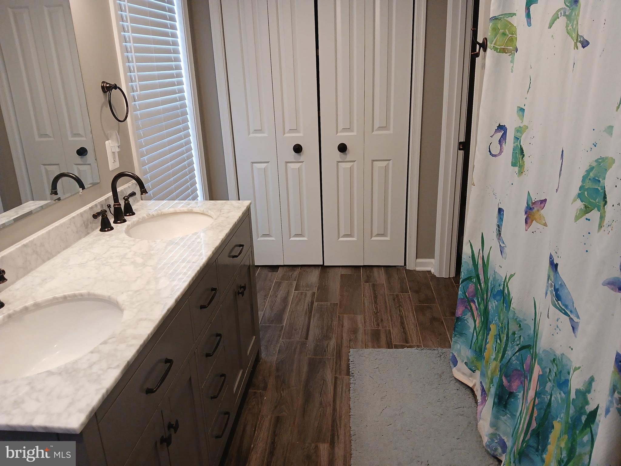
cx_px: 310
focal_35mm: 26
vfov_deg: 53.1
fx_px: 466
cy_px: 233
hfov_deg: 67.3
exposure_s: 1/60
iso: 200
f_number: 1.8
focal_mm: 3.98
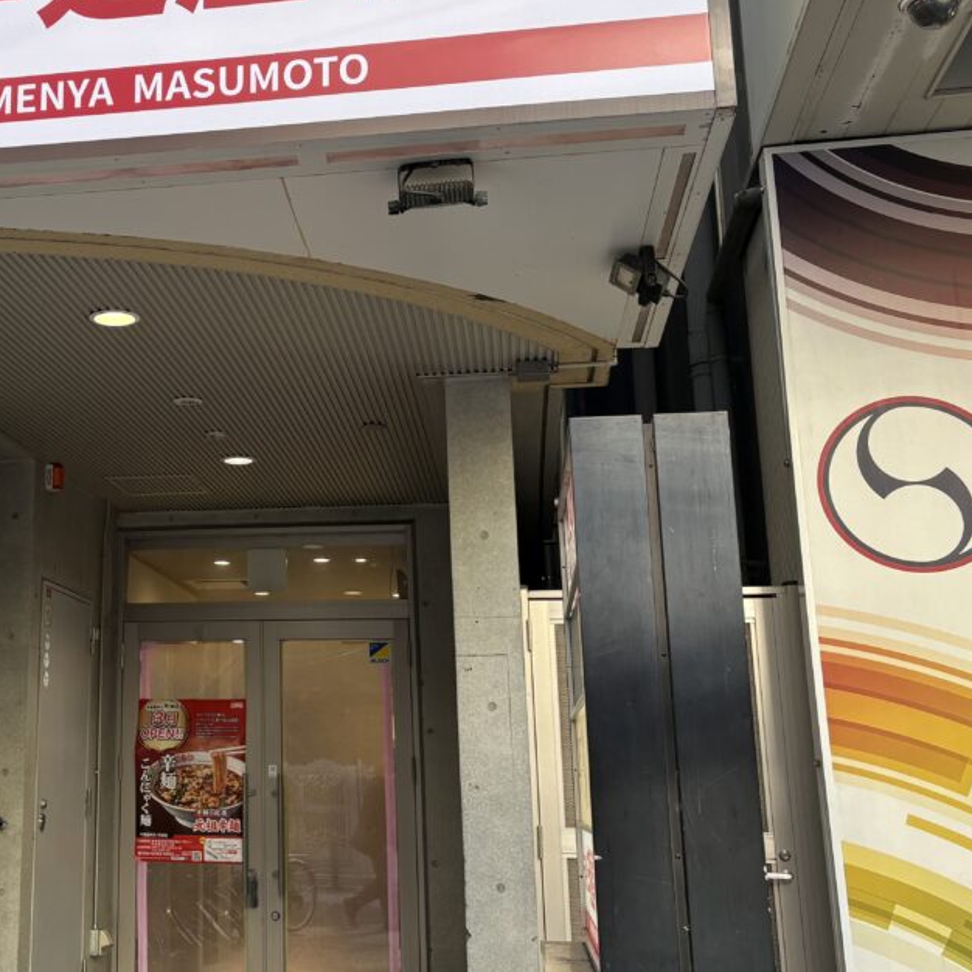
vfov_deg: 36.0
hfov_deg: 34.7
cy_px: 413
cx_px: 165
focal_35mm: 47
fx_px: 1493
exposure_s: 1/187
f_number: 1.6
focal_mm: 5.96
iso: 40
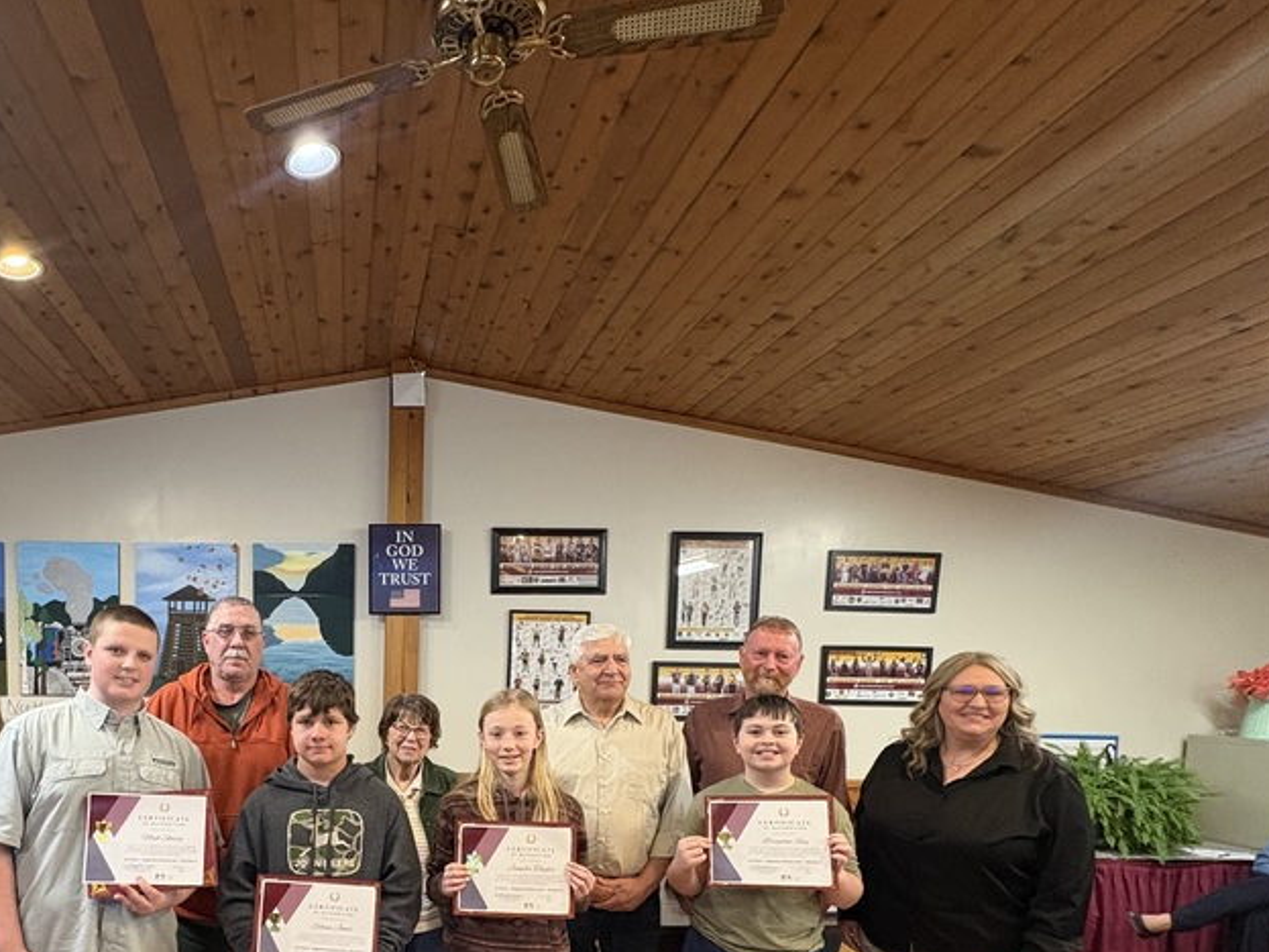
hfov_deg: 70.1
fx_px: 843
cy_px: 748
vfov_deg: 55.1
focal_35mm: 23
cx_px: 352
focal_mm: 2.22
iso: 400
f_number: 2.2
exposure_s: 1/60
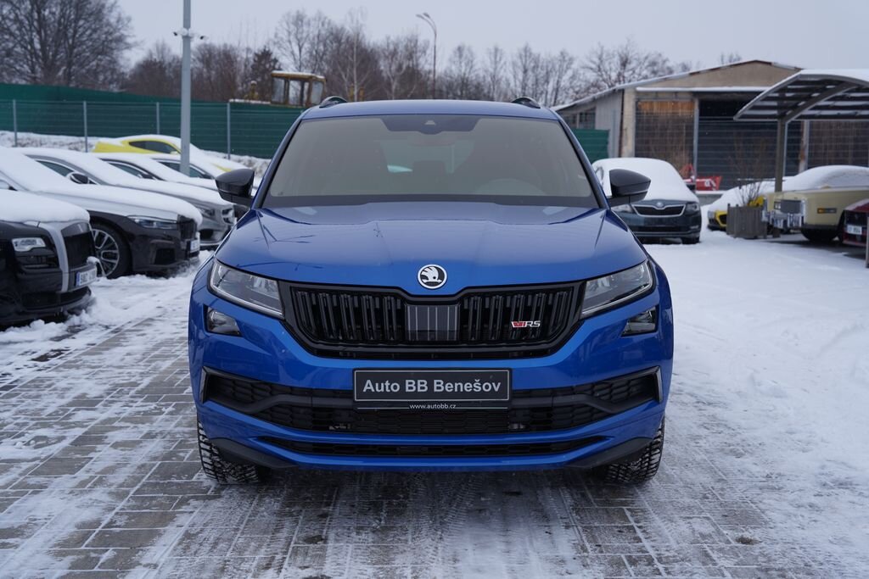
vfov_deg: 29.9
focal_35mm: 45
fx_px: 1086
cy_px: 290
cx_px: 434
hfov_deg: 43.6
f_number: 5.6
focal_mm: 45
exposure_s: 1/200
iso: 100
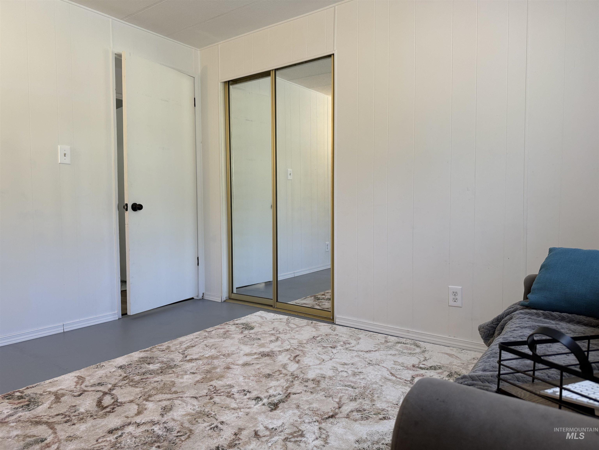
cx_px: 300
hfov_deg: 71.6
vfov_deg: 56.8
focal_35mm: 24
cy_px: 225
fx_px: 415
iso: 125
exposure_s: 1/120
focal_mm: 6.76
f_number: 1.78
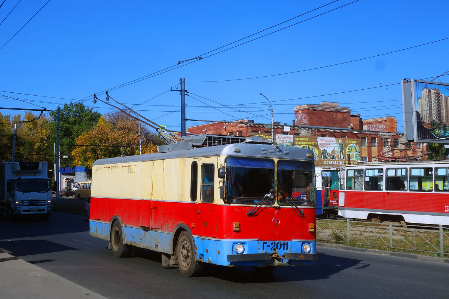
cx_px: 224
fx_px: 449
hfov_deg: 53.1
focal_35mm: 36
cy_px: 150
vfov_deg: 36.9
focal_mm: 13.42
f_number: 7.1
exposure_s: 1/500
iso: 125
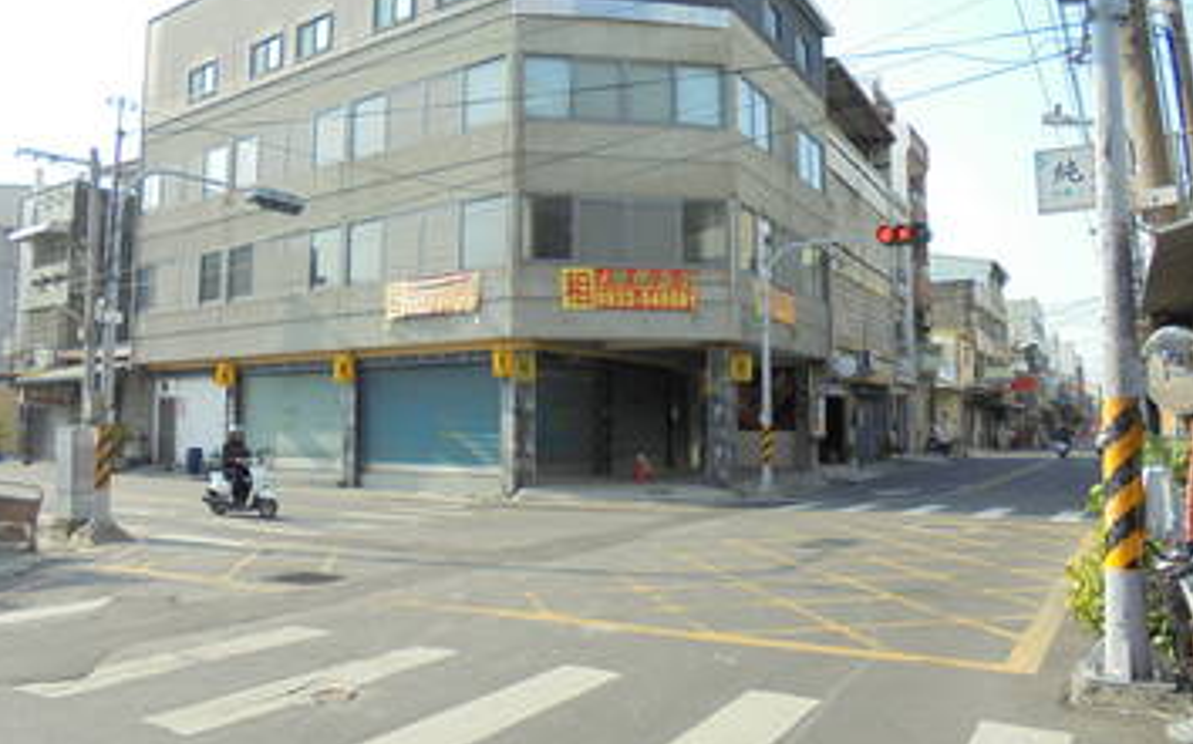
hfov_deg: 66.5
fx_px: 910
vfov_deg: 44.5
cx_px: 593
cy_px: 347
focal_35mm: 28
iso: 100
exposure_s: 1/400
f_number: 3.5
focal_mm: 4.6
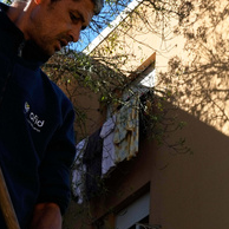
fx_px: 1175
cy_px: 233
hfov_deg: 11.1
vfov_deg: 11.0
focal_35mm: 157
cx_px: 212
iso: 250
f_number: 11
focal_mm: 35
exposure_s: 1/250
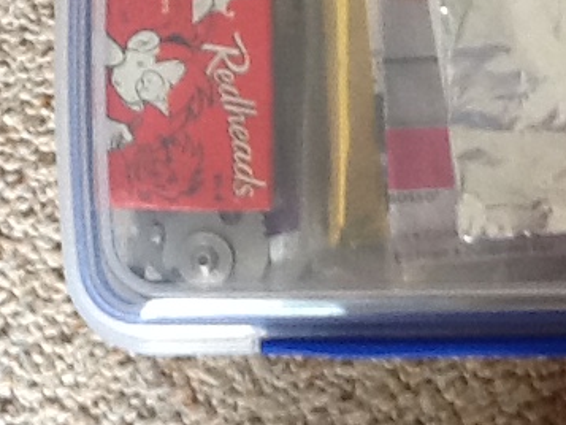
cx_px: 480
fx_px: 1407
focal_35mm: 86
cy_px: 63
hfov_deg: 22.3
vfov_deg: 17.0
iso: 125
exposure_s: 1/30
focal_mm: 2.03
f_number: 2.4
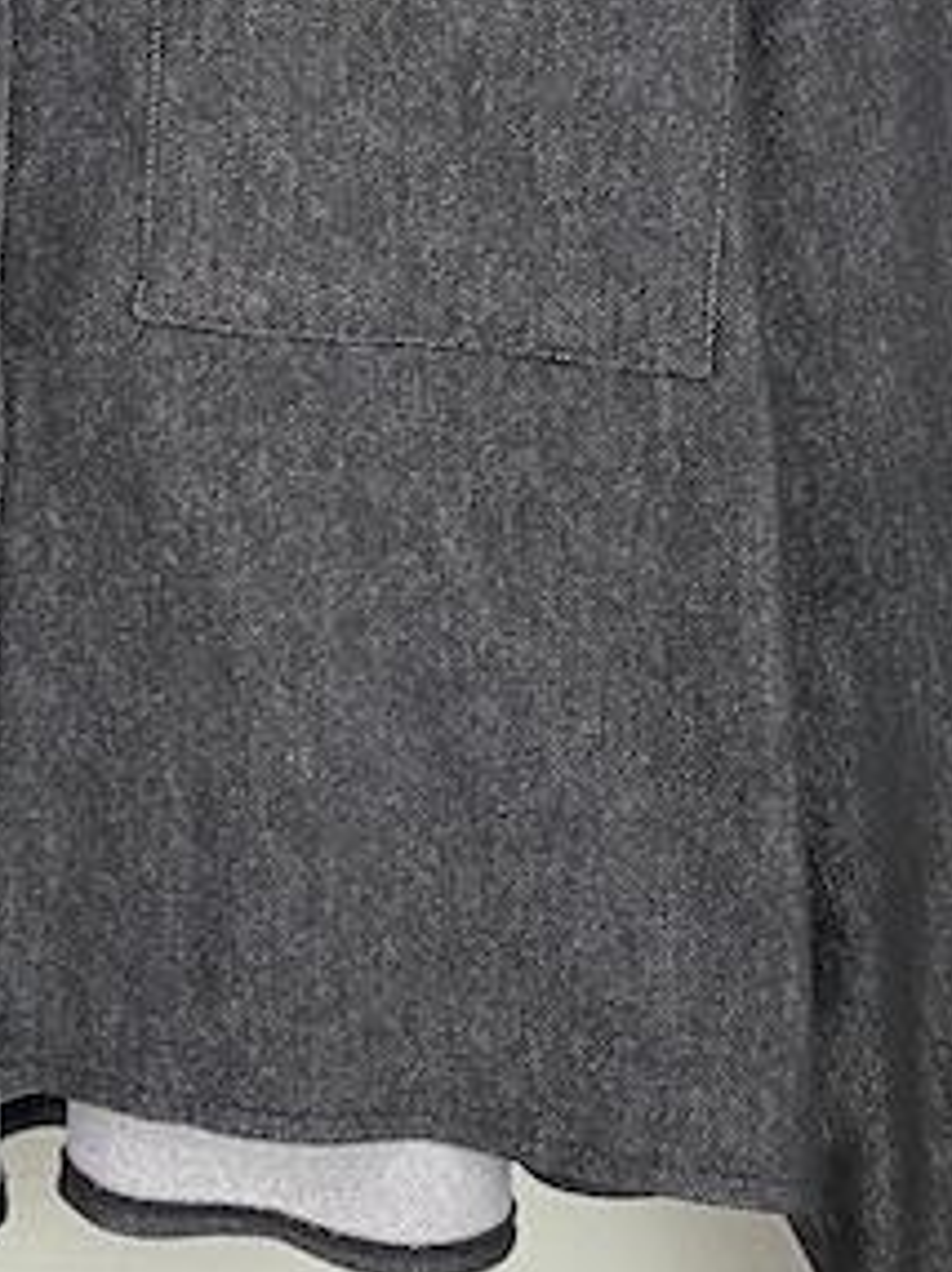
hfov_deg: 16.2
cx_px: -36
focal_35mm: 89
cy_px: -60
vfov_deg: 21.1
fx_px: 3268
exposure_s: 1/50
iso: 64
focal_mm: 4.25
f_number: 1.8
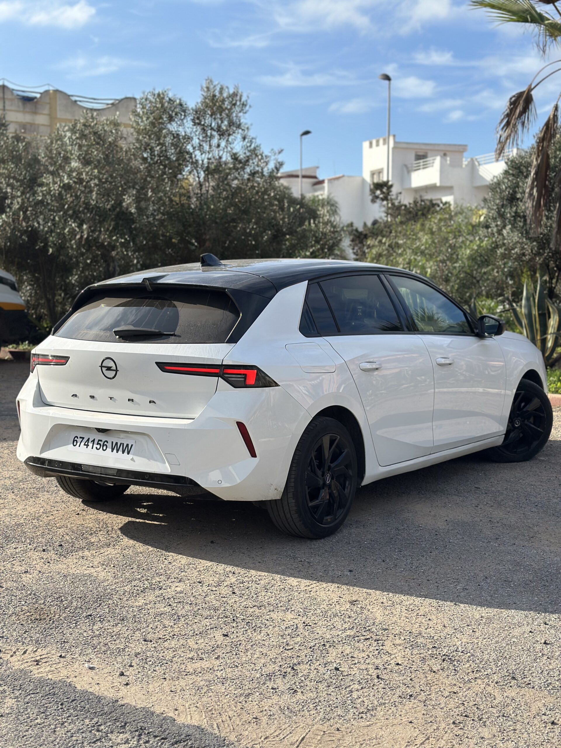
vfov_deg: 39.7
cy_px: 374
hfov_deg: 30.3
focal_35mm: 48
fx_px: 1037
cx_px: 280
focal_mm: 6.86
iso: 100
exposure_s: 1/5000
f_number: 1.78
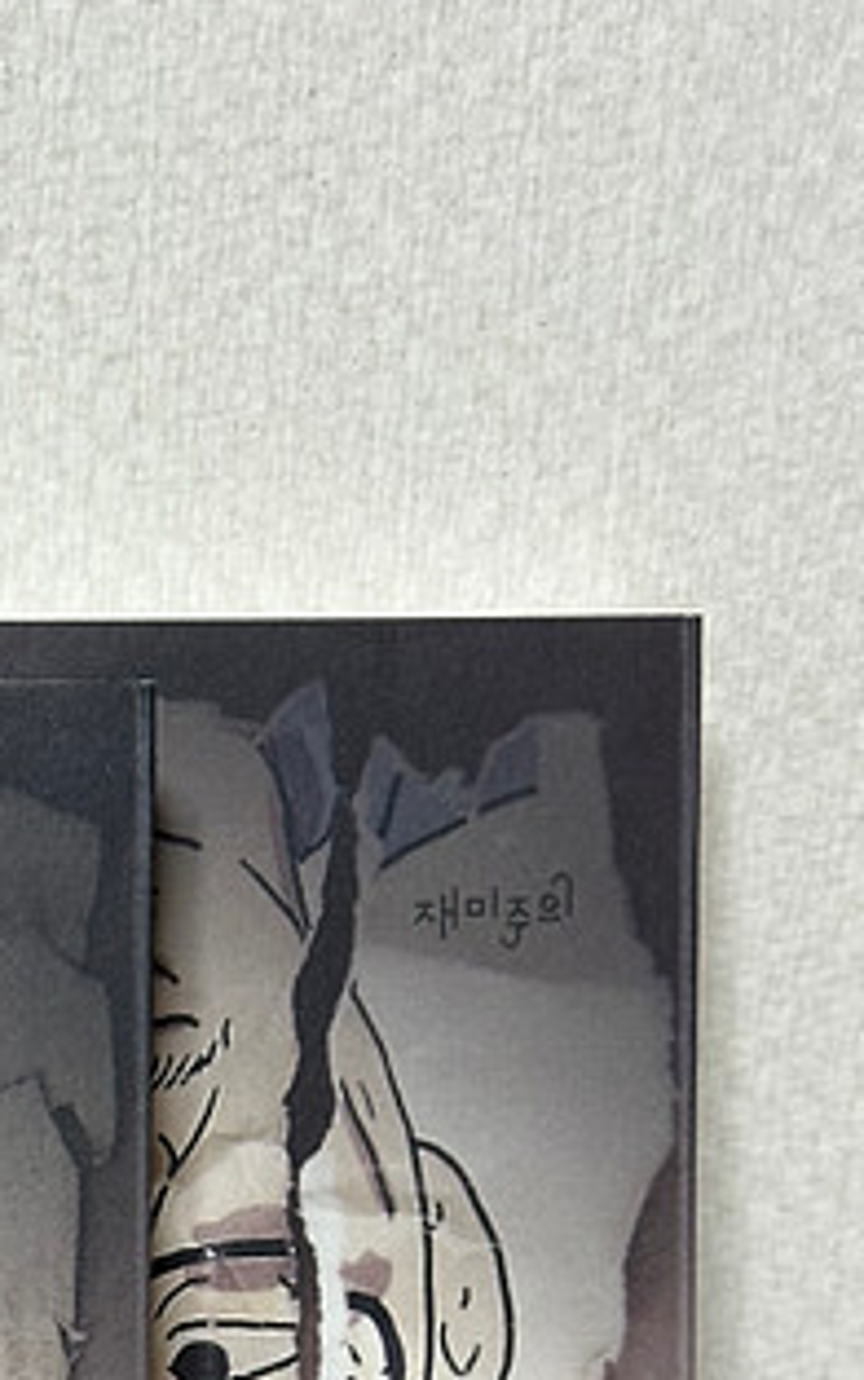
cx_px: -364
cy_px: 1495
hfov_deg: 10.4
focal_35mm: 122
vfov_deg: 16.6
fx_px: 4590
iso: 200
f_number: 1.78
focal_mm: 6.86
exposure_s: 1/60
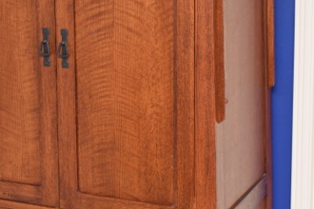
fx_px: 863
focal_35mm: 99
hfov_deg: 20.5
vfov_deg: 13.7
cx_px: 88
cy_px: 37
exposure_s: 1/125
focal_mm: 34
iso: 800
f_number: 5.6
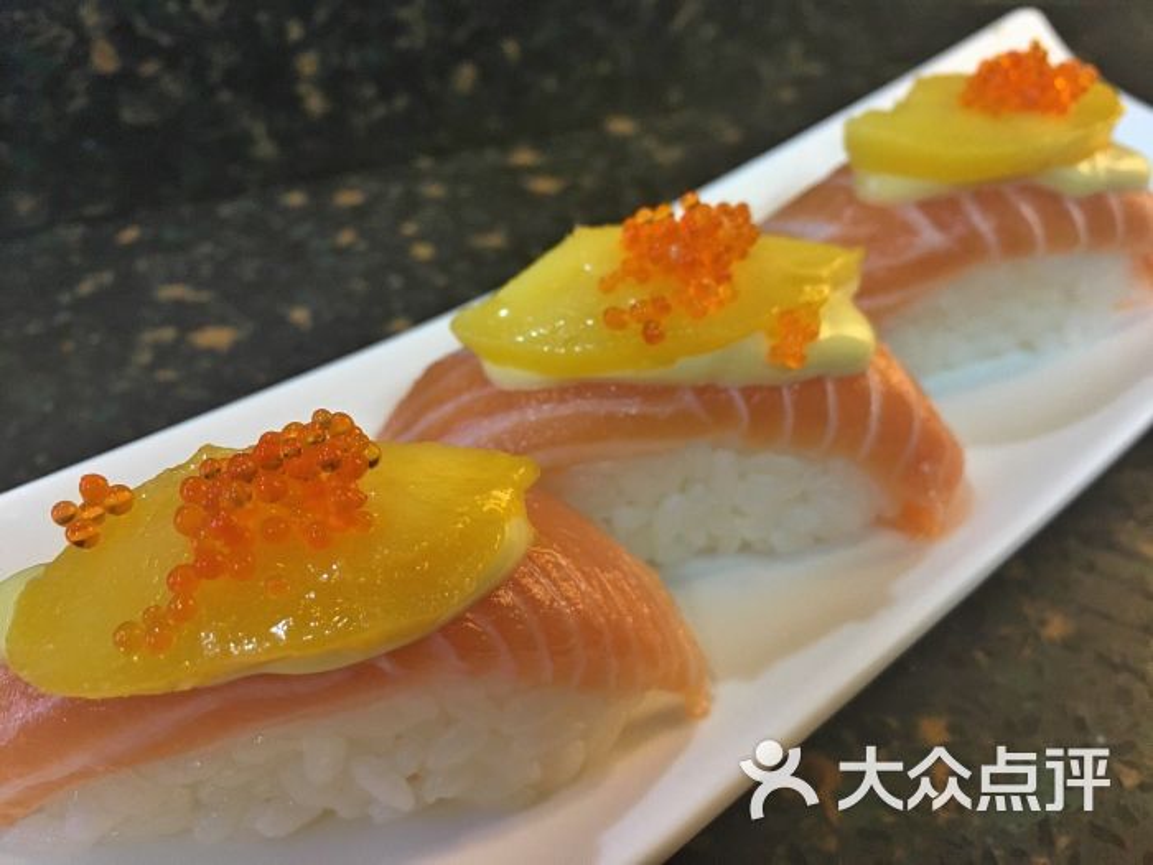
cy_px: 432
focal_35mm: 29
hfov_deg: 61.7
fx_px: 966
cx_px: 576
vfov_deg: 48.2
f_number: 2.2
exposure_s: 1/33
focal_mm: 4.15
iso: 160
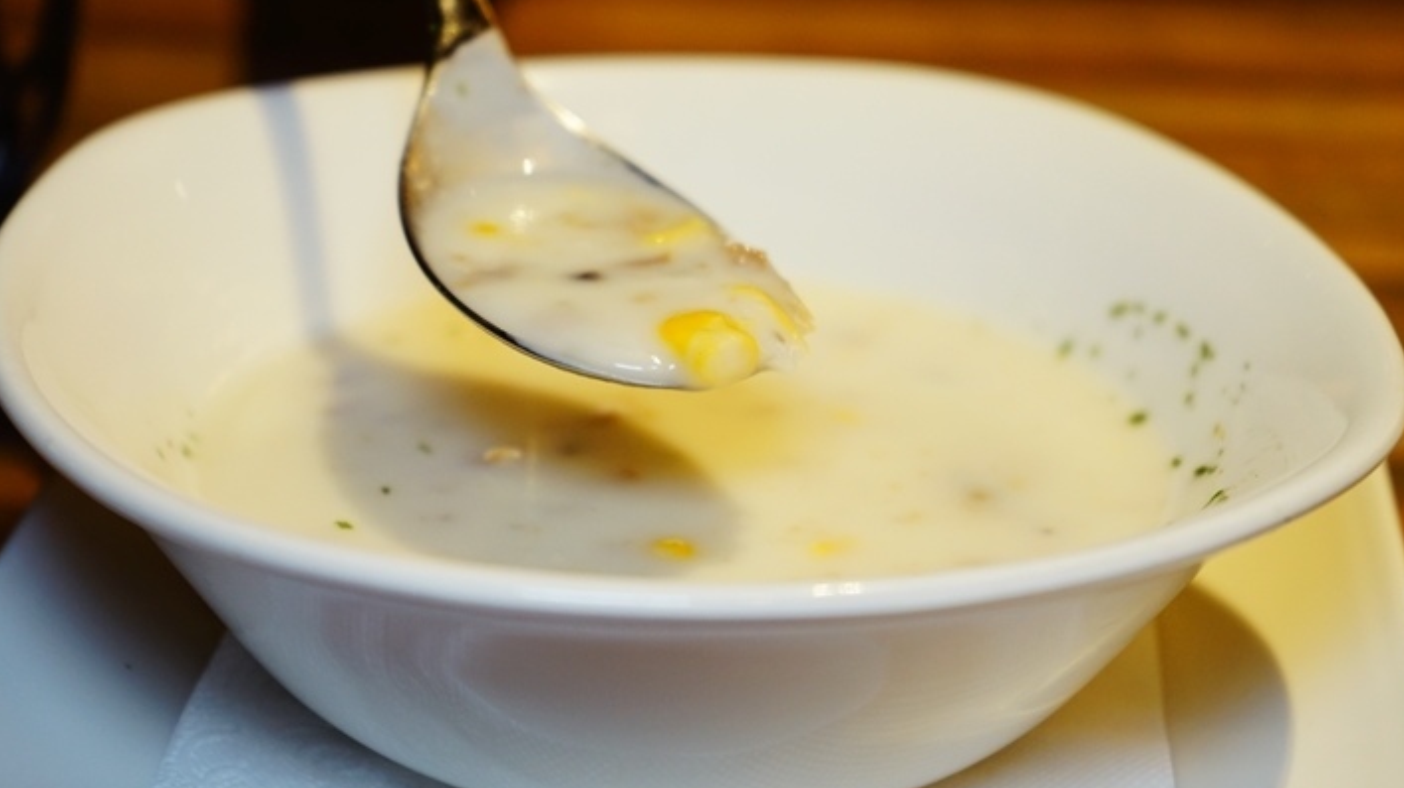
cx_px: 667
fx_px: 3089
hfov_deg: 25.6
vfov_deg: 14.5
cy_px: 330
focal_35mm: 83
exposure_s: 1/80
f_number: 5.6
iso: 800
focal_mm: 70
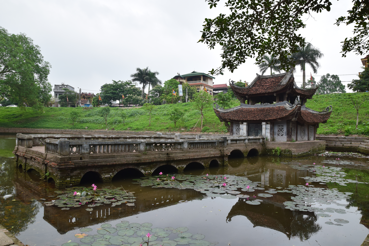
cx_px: 184
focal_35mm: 26
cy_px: 123
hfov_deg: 70.4
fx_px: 261
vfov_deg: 50.4
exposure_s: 1/400
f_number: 11
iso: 400
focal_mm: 17
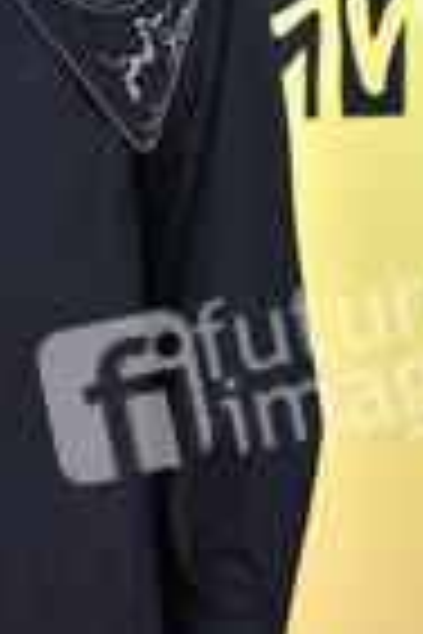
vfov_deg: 5.4
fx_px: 6767
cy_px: 153
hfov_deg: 3.6
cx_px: -140
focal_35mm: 384
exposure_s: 1/200
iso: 2000
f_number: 5.6
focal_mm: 135
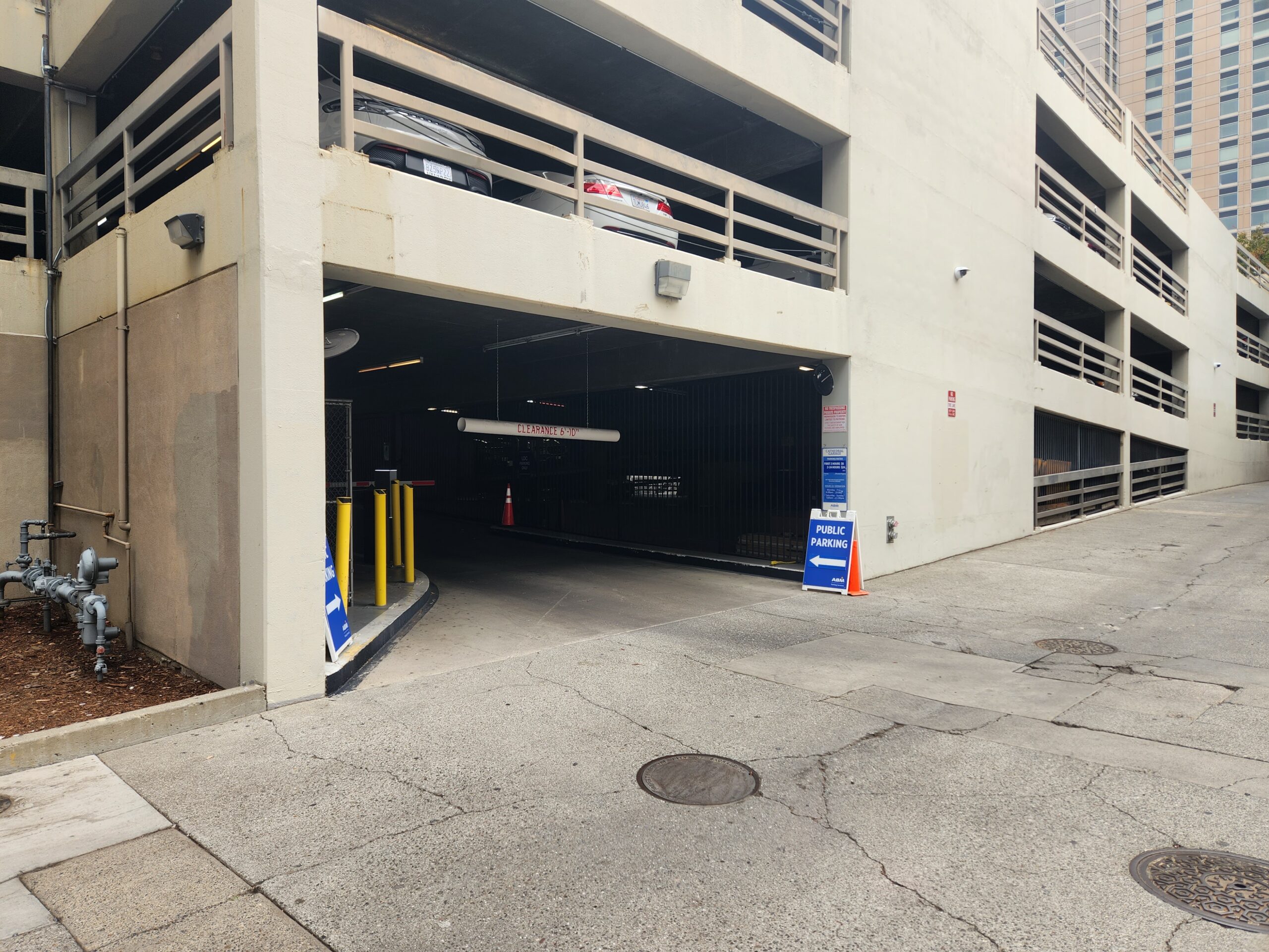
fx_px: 843
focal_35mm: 23
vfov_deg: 58.9
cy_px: 476
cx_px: 634
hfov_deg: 73.9
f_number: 1.8
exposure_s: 1/241
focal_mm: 5.4
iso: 20
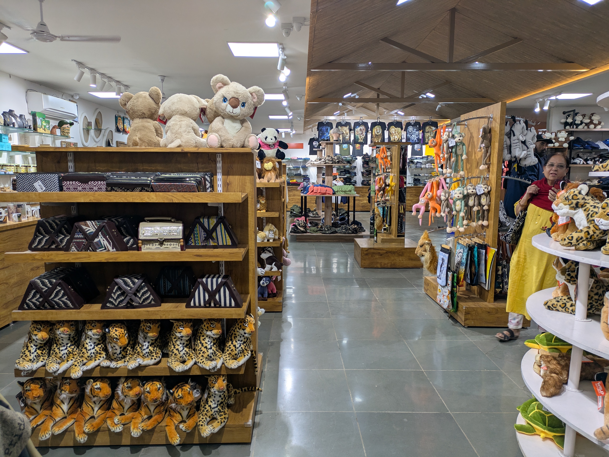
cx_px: 304
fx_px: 440
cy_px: 228
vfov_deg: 54.9
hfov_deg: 69.4
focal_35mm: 25
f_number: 1.89
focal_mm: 5.43
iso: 81
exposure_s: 1/100
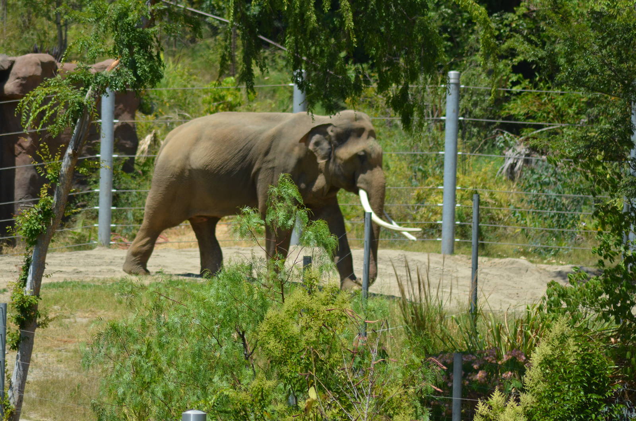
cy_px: 210
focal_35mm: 345
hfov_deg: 6.0
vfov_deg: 4.0
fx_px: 6083
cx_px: 318
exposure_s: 1/2000
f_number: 5.6
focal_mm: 230
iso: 360
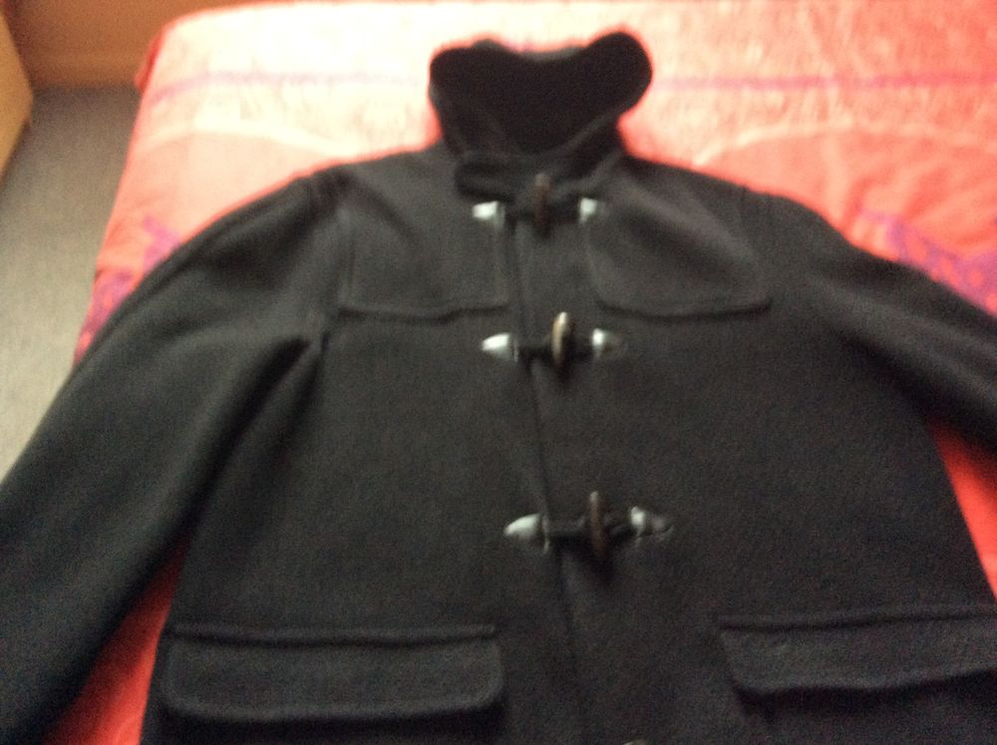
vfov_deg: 44.1
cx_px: 498
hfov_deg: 56.9
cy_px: 372
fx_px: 920
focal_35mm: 32
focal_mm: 3.3
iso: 250
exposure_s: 1/17
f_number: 2.4
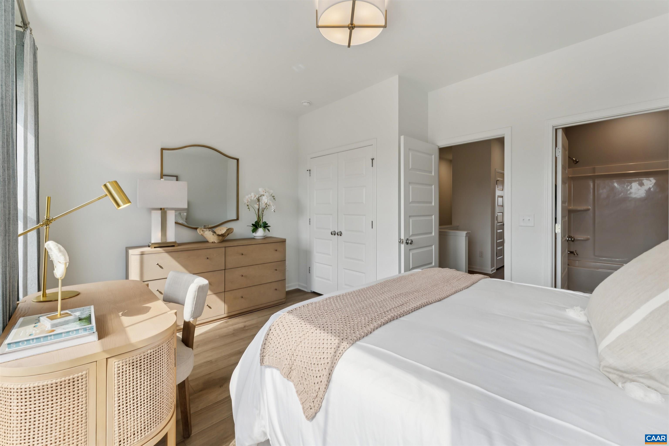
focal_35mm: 14
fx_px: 260
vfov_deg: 81.2
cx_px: 334
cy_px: 223
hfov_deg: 104.3
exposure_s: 1/60
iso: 100
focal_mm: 14
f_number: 9
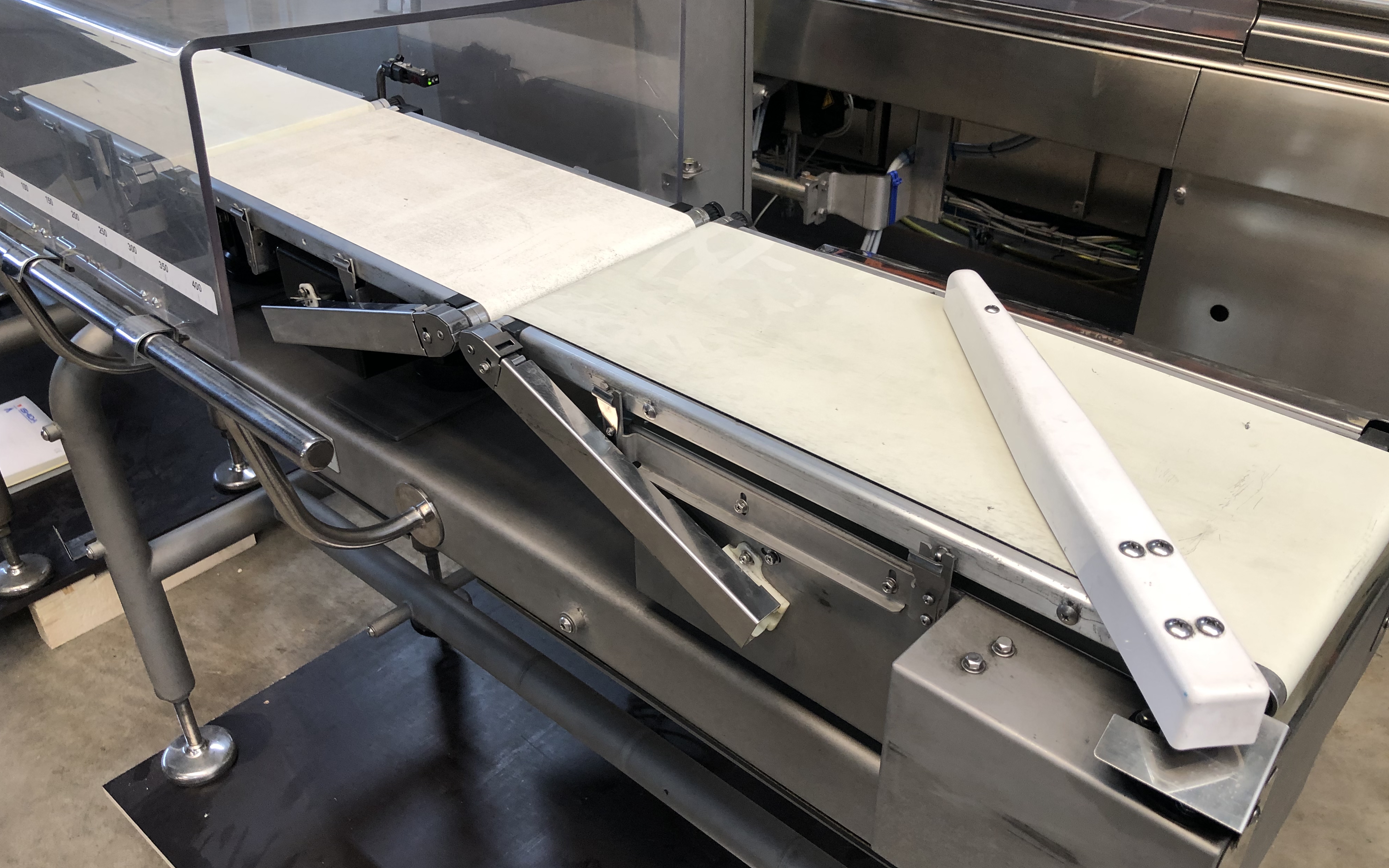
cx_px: 697
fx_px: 1136
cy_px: 452
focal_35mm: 30
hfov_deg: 62.9
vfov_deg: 41.8
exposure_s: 1/20
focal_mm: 3.99
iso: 32
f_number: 1.8
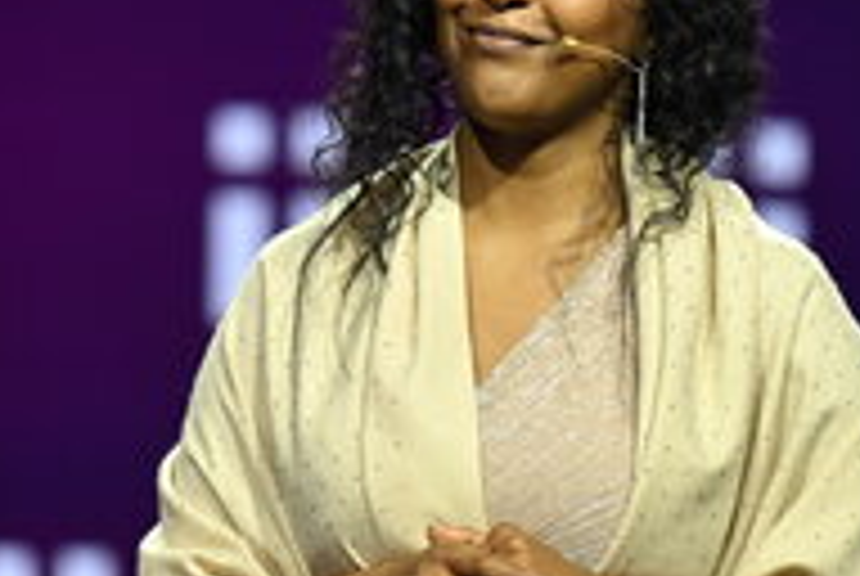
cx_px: 239
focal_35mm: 579
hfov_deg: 3.6
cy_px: 250
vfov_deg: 2.4
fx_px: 13853
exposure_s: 1/125
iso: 250
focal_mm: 185
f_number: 2.8
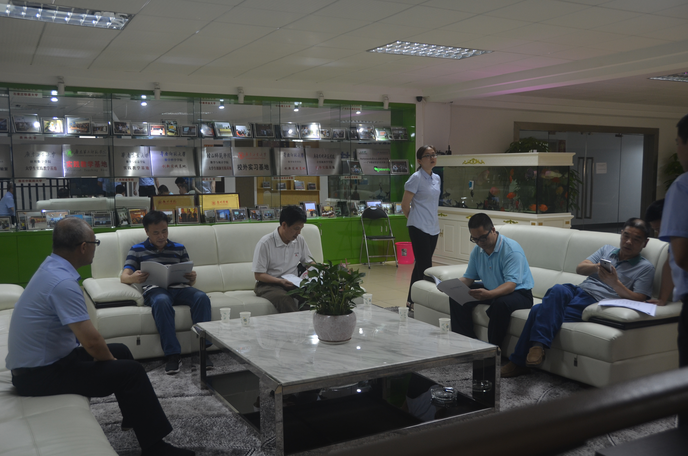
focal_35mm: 33
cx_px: 344
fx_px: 629
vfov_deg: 39.8
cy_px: 228
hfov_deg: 57.3
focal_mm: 22
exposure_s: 1/25
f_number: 3.8
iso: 320
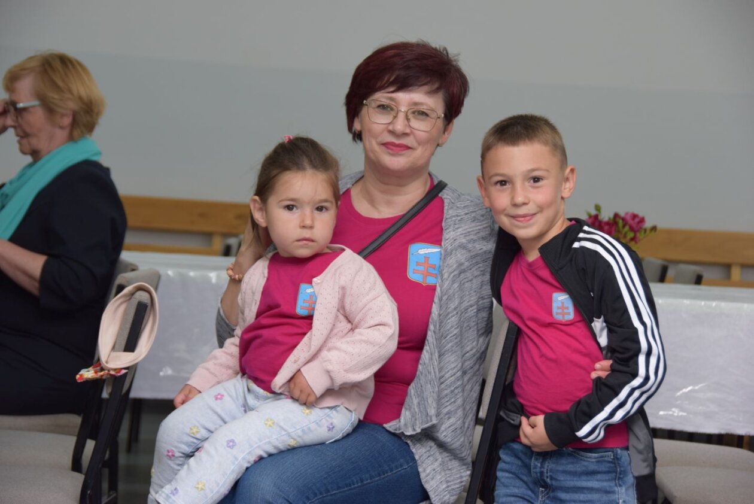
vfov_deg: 13.1
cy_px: 252
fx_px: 2201
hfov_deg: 19.4
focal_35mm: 105
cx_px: 377
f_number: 5
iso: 400
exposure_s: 1/100
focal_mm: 70
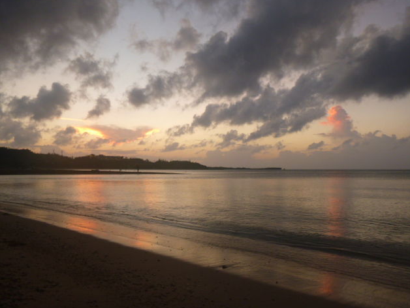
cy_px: 156
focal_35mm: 30
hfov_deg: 60.0
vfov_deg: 46.8
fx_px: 355
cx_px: 201
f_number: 4.1
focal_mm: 5.2
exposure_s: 1/13
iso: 100
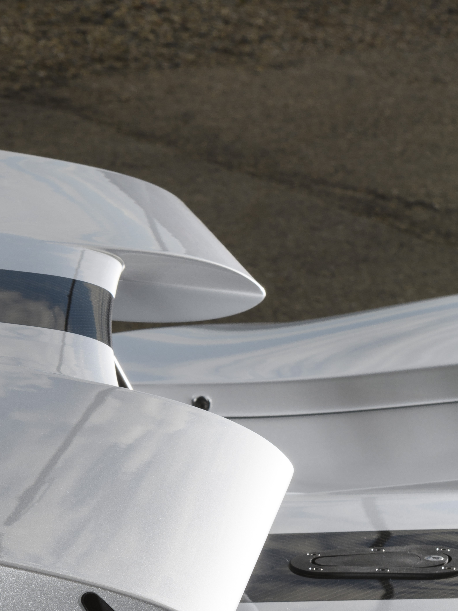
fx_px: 3564
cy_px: 596
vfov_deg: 9.7
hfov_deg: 7.3
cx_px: 52
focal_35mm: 202
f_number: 16
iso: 100
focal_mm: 70
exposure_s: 1/200
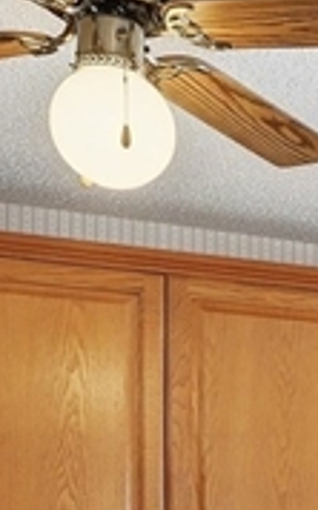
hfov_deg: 12.6
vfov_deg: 22.8
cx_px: 751
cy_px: 642
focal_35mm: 82
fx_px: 1139
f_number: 7.1
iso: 100
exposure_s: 1/50
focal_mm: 14
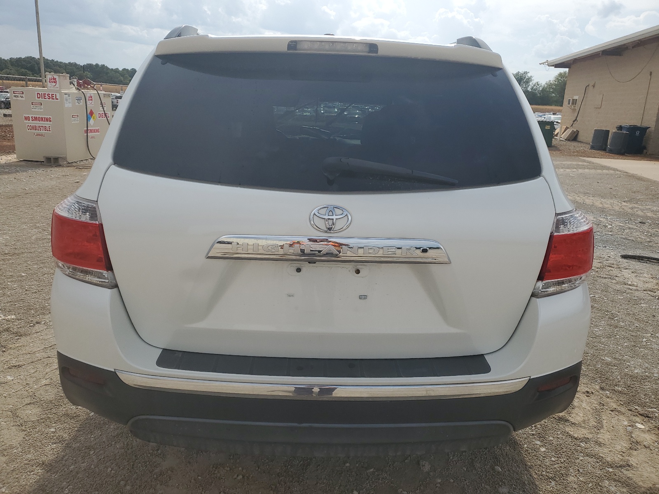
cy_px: 247
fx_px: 495
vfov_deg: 53.1
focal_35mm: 26
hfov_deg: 67.3
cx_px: 330
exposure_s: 1/5000
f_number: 1.5
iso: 50
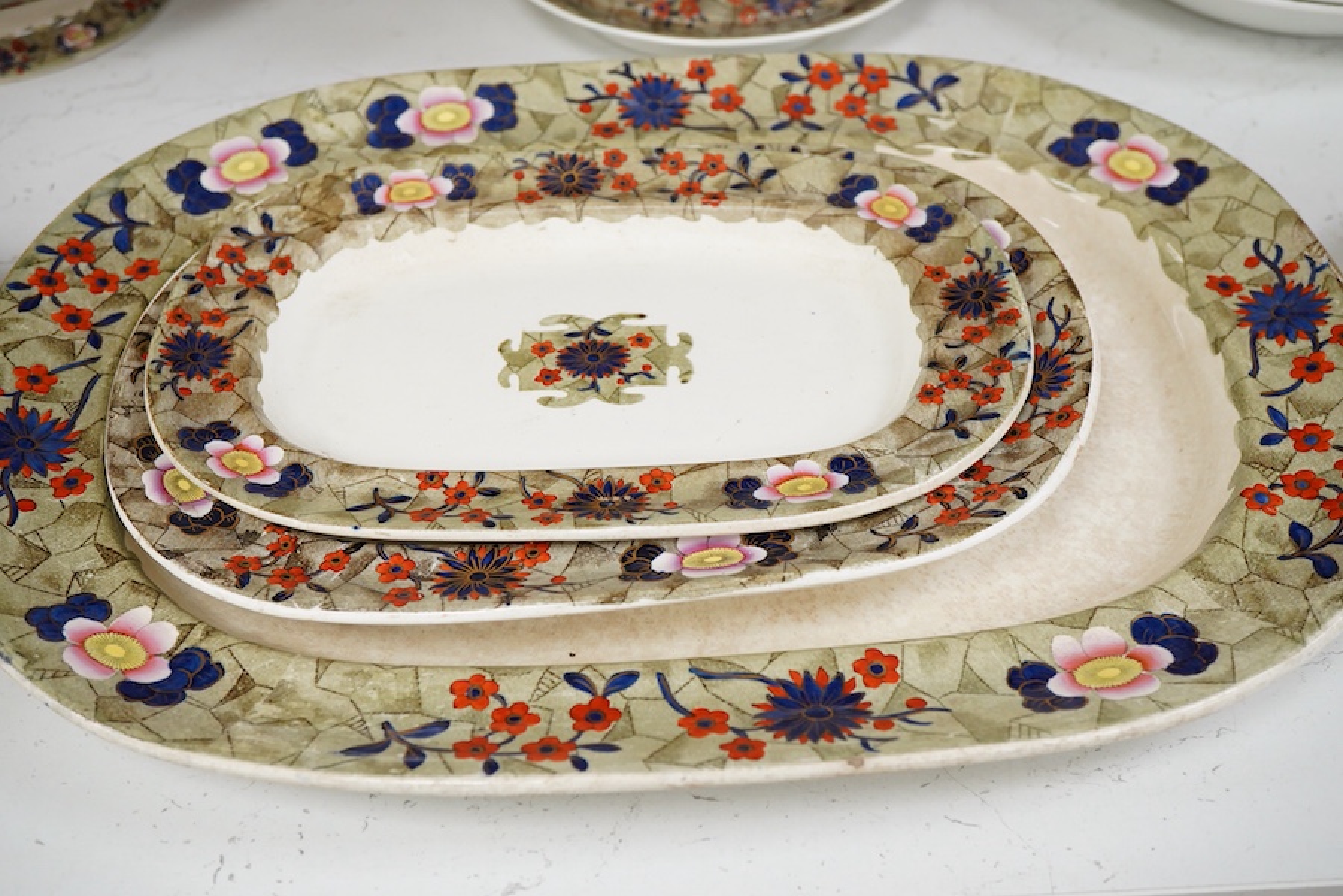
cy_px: 448
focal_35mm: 45
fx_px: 1679
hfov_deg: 43.6
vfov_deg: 29.9
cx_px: 672
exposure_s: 1/125
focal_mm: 30
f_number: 8
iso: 1250
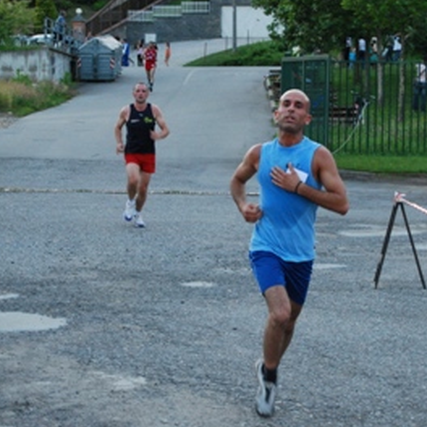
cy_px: 206
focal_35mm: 120
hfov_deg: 14.6
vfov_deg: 14.6
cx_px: 260
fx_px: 1671
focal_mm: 55
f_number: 5.6
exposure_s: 1/80
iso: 800
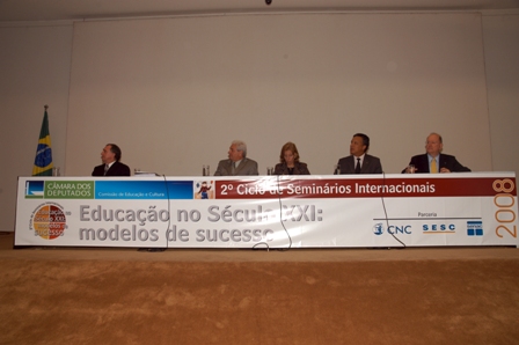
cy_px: 172
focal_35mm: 26
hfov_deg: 70.5
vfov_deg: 50.3
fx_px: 367
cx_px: 260
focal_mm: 17
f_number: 5.6
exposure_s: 1/60
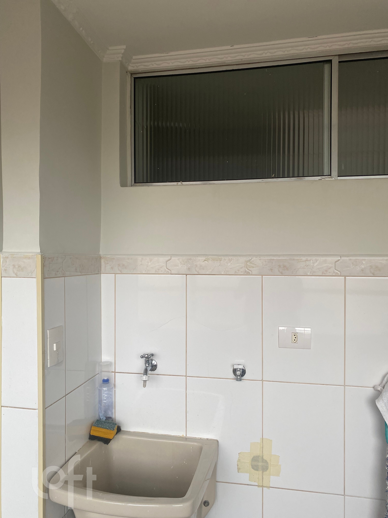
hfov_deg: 53.1
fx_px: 389
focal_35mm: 26
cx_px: 194
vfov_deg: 67.3
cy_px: 259
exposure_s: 1/122
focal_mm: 4.25
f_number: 1.8
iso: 100
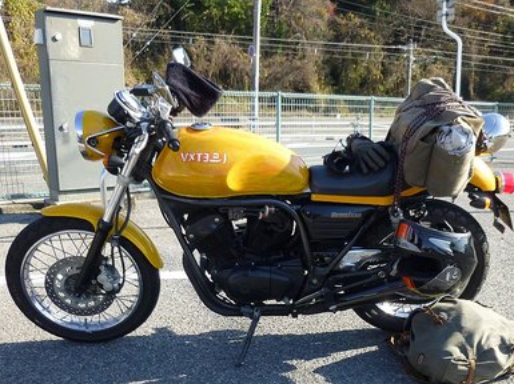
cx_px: 256
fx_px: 386
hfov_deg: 67.4
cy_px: 189
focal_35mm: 26
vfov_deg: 53.0
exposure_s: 1/400
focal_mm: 4.5
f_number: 3.1
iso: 100
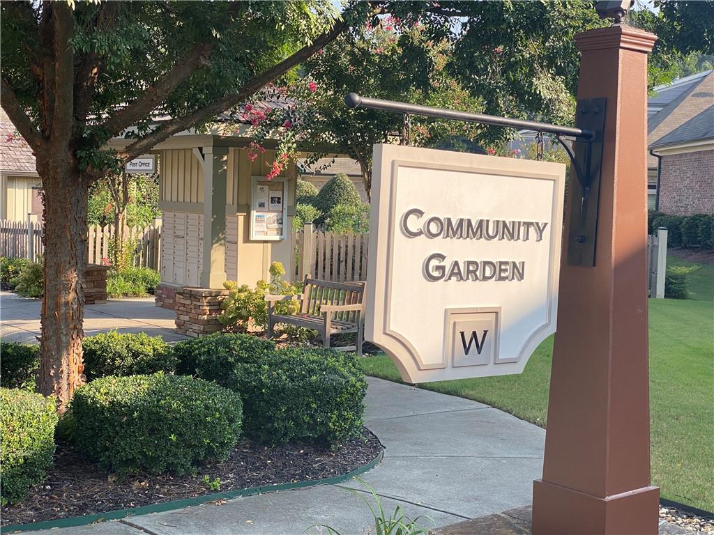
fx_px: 1073
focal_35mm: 52
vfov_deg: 28.0
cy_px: 268
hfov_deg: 36.8
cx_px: 357
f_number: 2
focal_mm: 6
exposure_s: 1/284
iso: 20
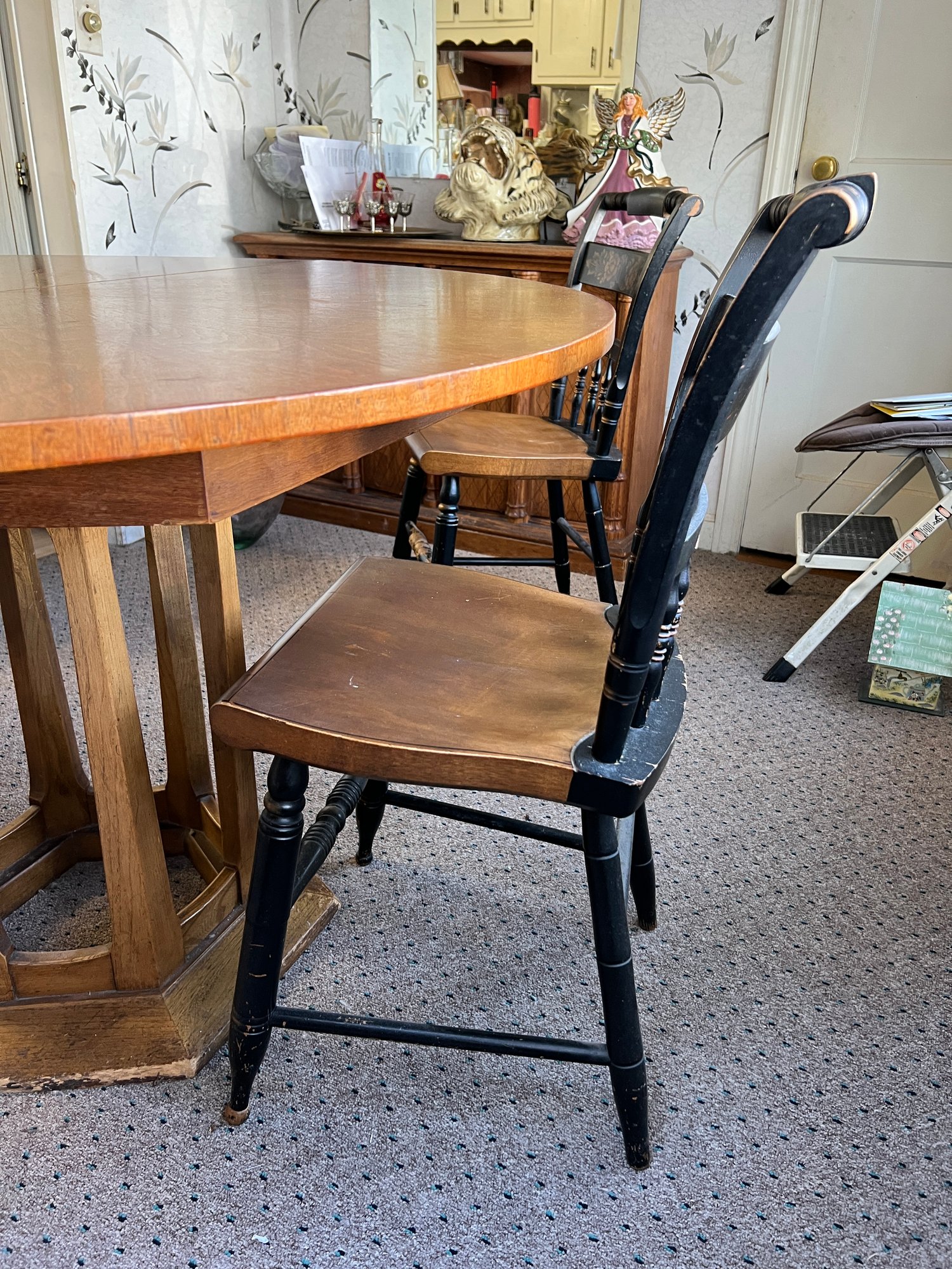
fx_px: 953
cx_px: 476
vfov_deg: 67.3
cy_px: 634
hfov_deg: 53.1
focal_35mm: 26
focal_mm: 5.7
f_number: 1.5
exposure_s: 1/60
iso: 160
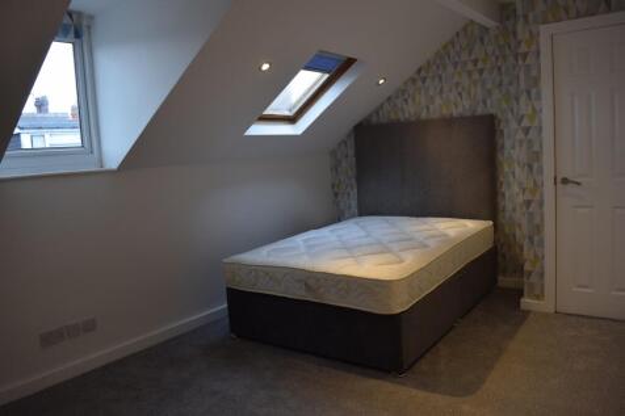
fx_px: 469
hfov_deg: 67.4
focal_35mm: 27
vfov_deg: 47.9
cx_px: 312
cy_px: 208
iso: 400
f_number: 5
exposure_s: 1/100
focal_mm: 18
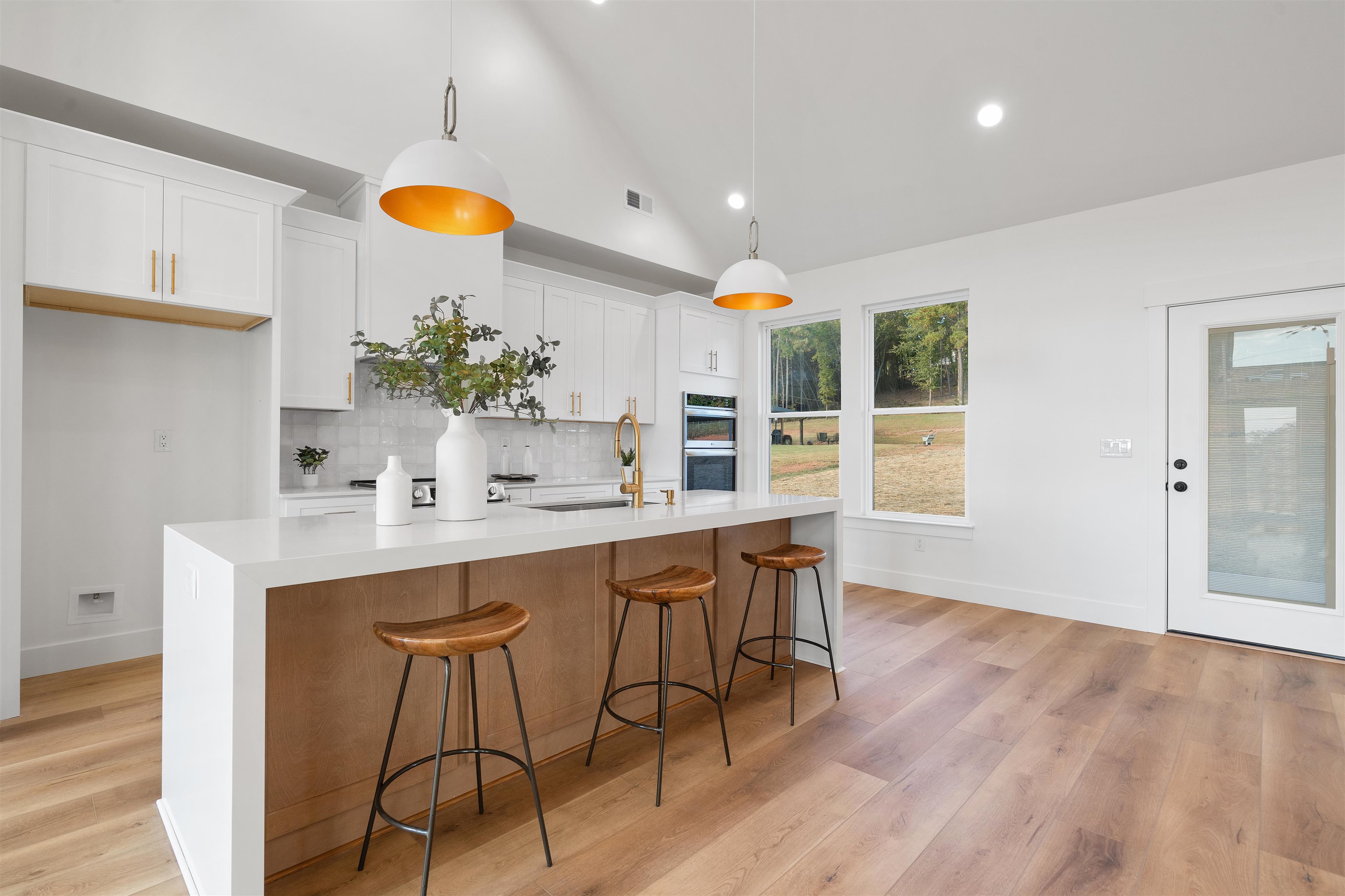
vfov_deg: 73.7
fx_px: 598
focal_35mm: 16
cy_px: 448
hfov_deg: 96.7
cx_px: 672
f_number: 8
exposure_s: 1/2
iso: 400
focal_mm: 16
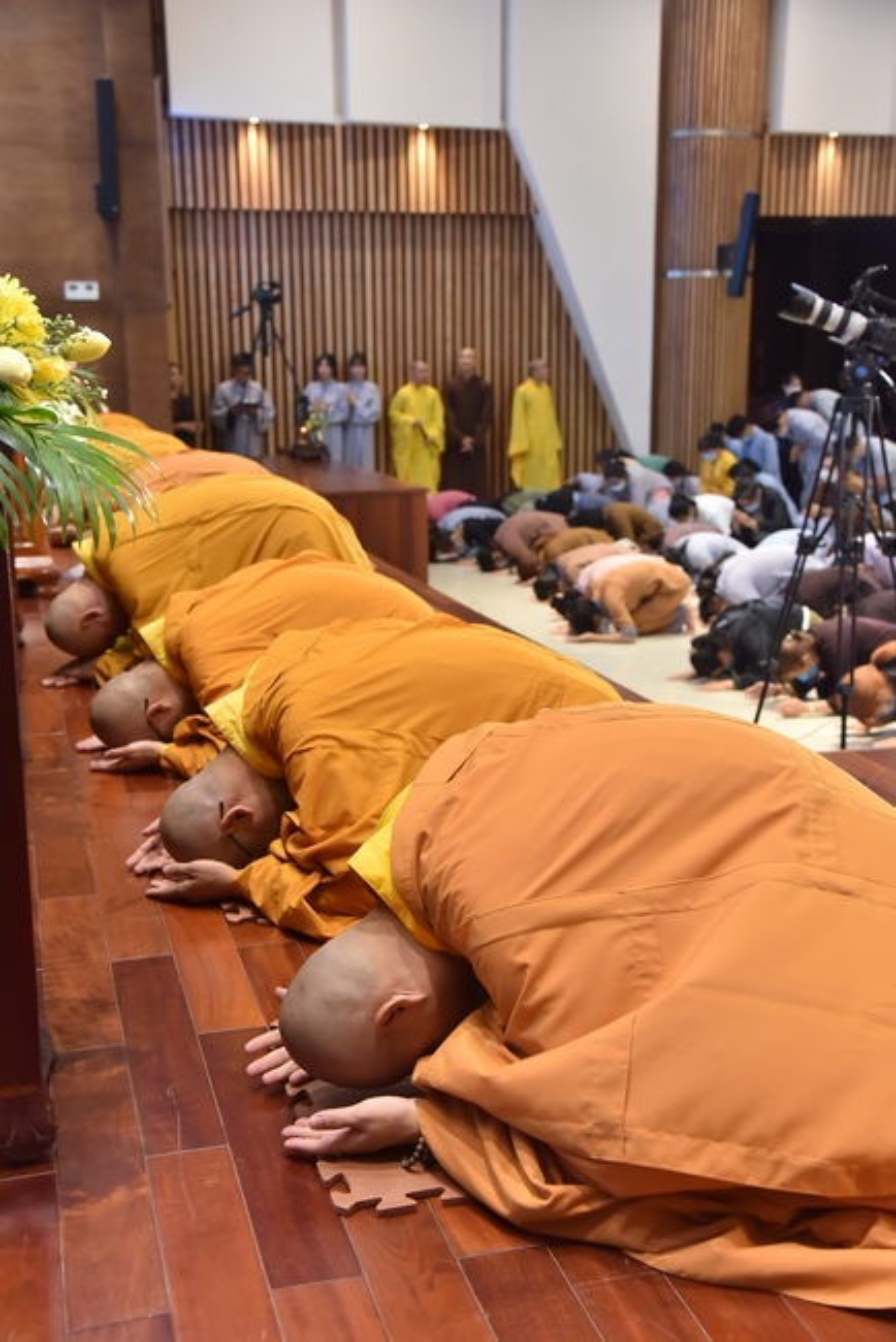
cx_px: 448
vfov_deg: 44.5
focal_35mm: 44
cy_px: 671
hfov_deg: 30.5
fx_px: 1641
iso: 2000
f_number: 5
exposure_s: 1/125
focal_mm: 44
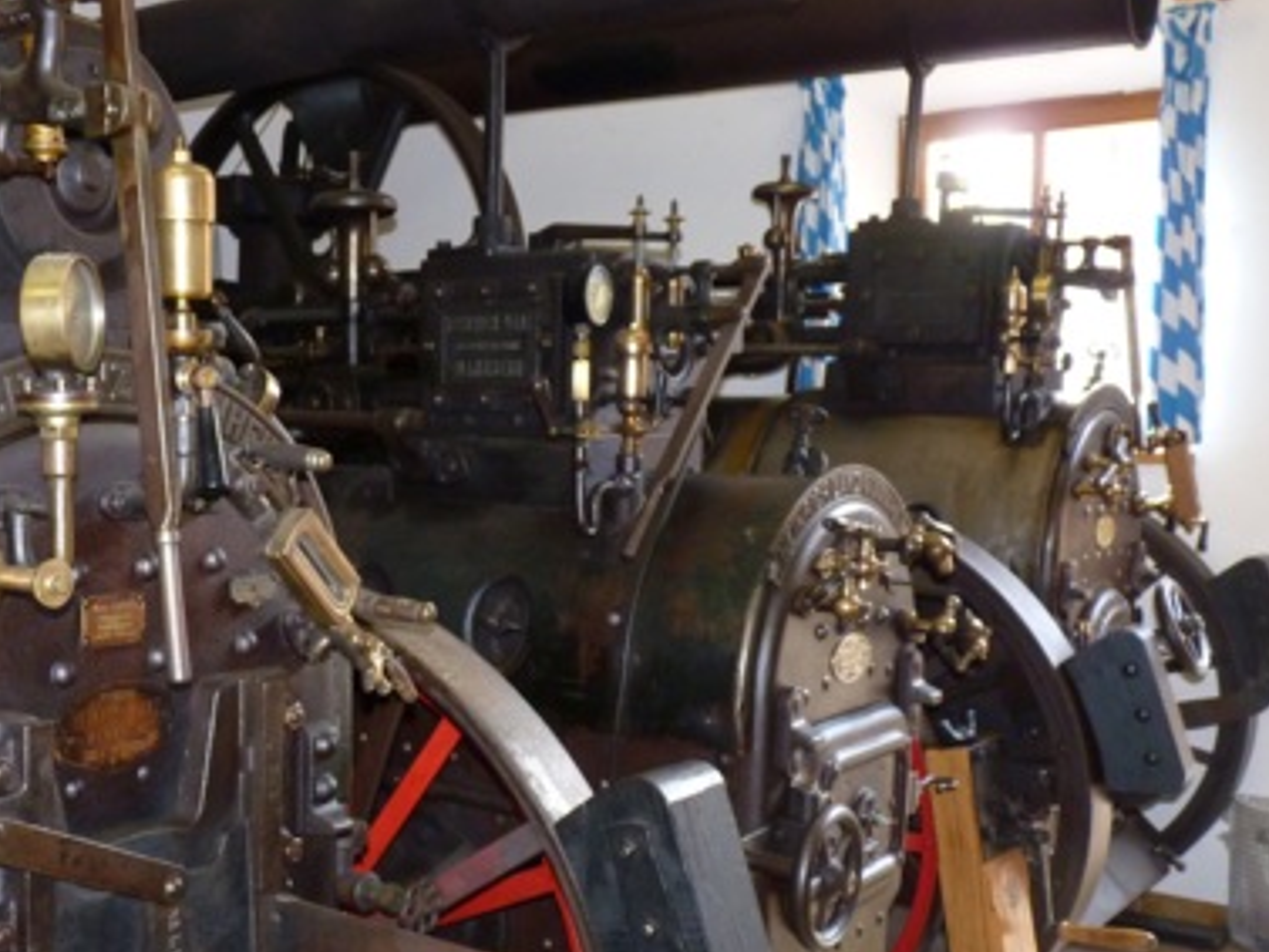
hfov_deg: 43.5
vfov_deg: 34.3
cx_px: 338
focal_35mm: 42
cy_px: 521
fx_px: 1540
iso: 250
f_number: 2.8
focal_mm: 4.8
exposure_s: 1/30
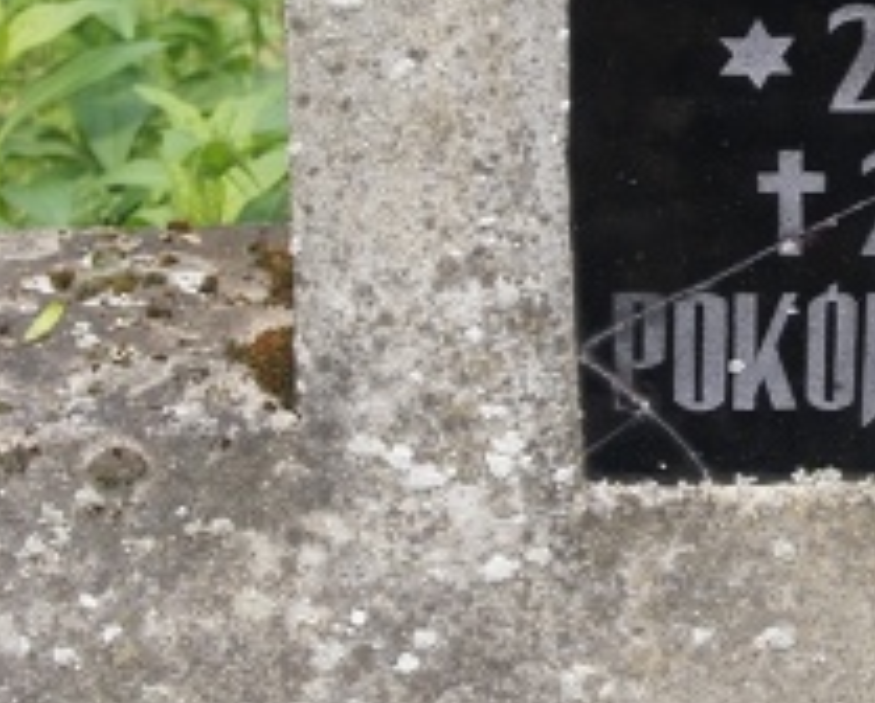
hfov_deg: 8.1
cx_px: 1030
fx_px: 6134
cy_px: 4
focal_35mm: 236
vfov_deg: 6.5
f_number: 7.1
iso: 200
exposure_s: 1/160
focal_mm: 55
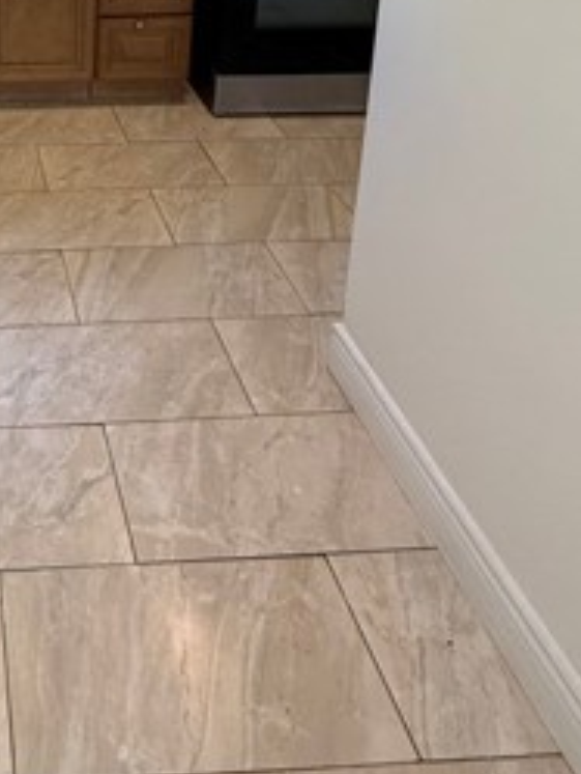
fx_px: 805
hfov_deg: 34.9
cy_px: -96
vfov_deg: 40.4
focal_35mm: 36
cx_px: -37
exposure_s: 1/120
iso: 200
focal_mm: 2.22
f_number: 2.2
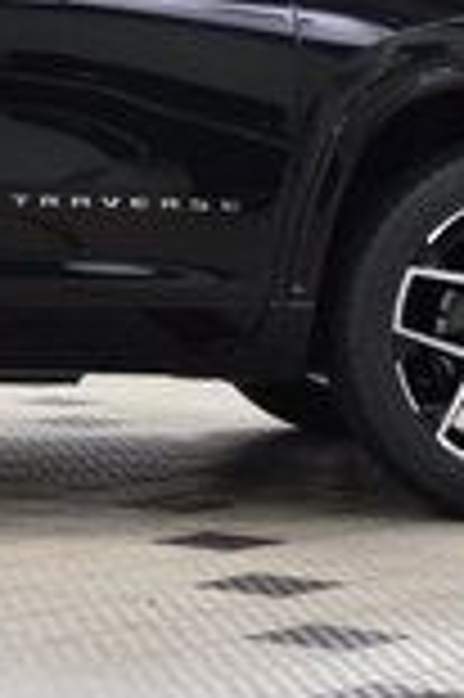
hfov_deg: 7.5
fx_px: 3489
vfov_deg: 11.3
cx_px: -270
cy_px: 38
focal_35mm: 180
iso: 1600
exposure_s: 1/60
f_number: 5
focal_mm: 29
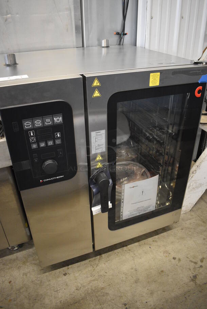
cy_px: 154
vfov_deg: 67.3
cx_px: 104
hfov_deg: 48.0
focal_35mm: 27
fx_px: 233
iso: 2500
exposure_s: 1/125
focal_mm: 18
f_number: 3.5
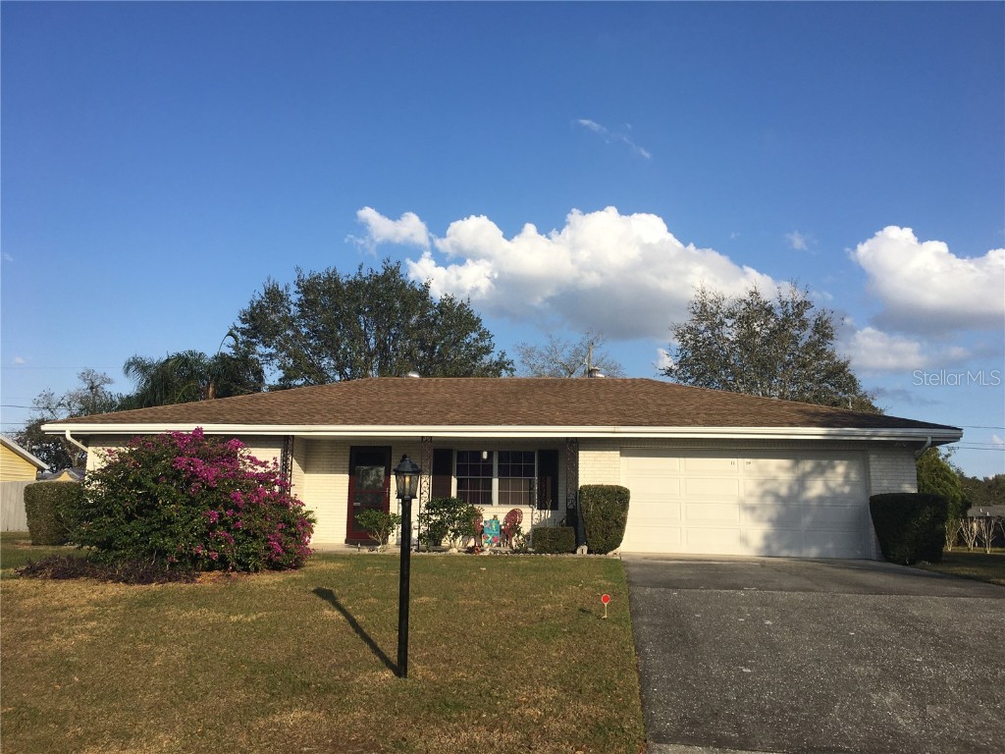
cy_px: 377
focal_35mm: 29
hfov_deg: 61.7
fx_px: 842
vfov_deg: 48.2
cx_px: 502
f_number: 2.2
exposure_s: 1/1672
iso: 25
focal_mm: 4.15
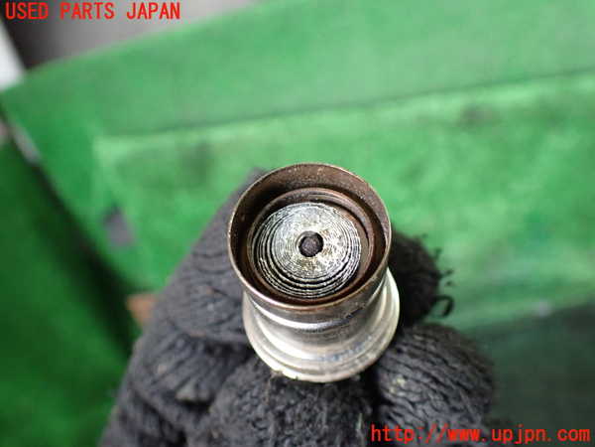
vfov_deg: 46.8
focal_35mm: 30
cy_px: 224
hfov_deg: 60.0
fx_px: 516
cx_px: 298
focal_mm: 5.4
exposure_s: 1/100
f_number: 2.3
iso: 800
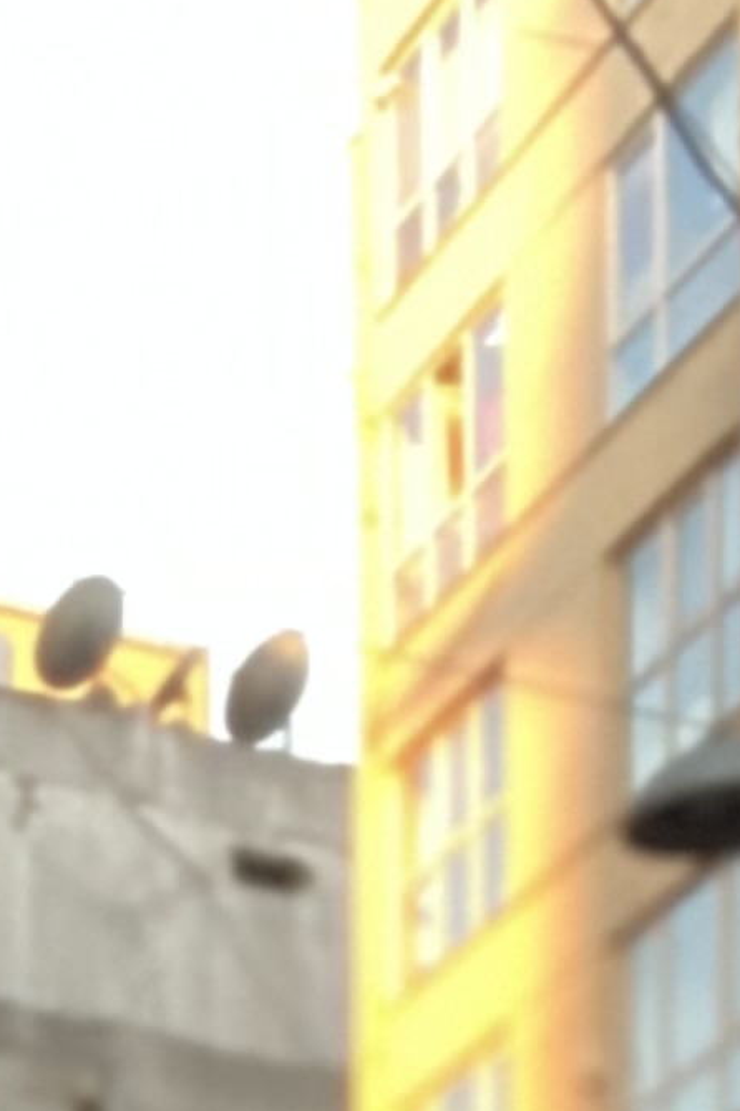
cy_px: 2528
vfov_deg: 11.9
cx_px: -753
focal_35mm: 144
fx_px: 4440
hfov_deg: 9.0
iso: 160
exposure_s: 1/60
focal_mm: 2.71
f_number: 2.2
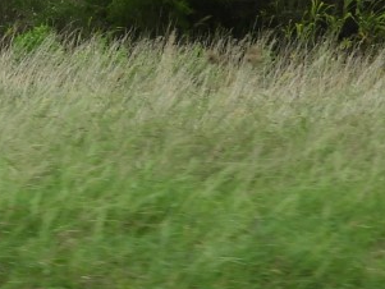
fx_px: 2659
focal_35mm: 239
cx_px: -441
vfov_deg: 6.2
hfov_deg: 7.8
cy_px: -29
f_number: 4
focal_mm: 9
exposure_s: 1/400
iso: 100
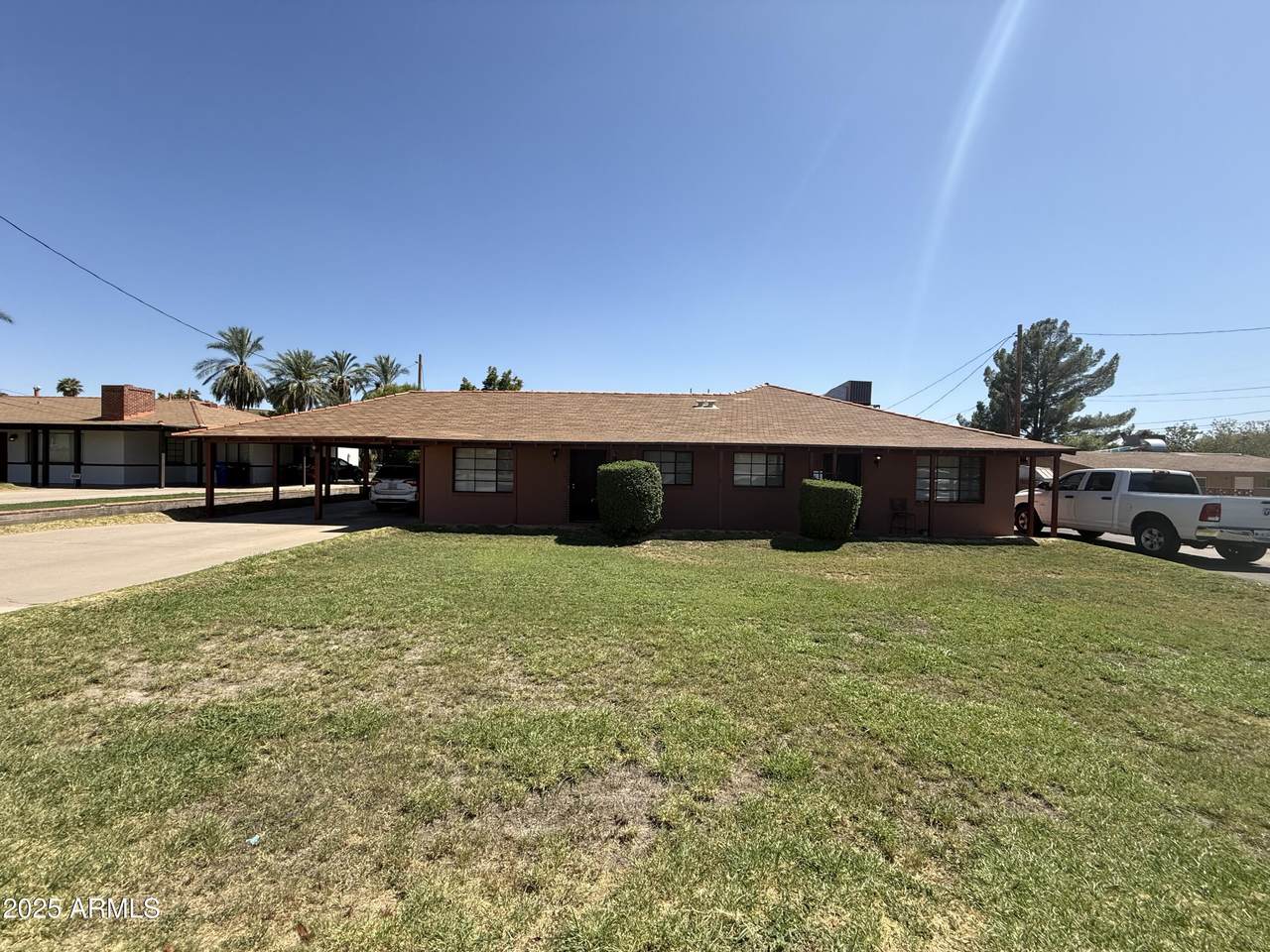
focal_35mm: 14
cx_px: 635
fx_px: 514
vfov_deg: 85.7
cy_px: 476
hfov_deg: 102.1
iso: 50
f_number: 2.2
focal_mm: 2.22
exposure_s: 1/2024
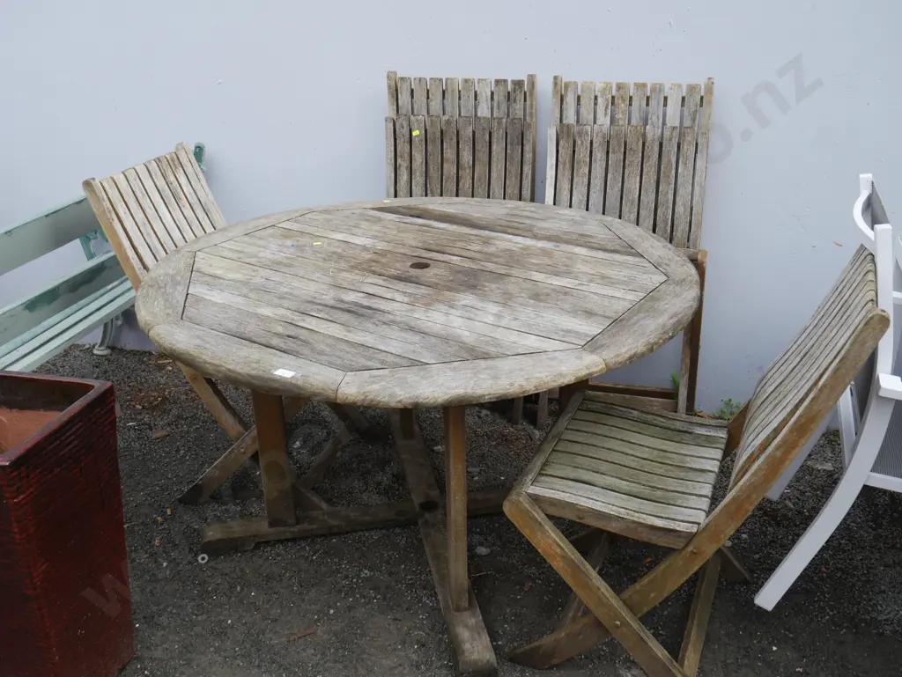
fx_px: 886
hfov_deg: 53.9
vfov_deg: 41.8
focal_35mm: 34
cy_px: 338
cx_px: 451
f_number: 5
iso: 200
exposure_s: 1/200
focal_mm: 17
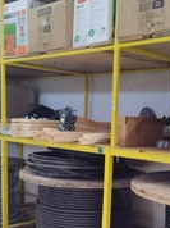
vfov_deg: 34.5
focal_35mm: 54
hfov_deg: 26.8
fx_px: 354
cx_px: 112
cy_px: 183
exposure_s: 1/33.3
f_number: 1.89
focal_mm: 5.89
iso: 210
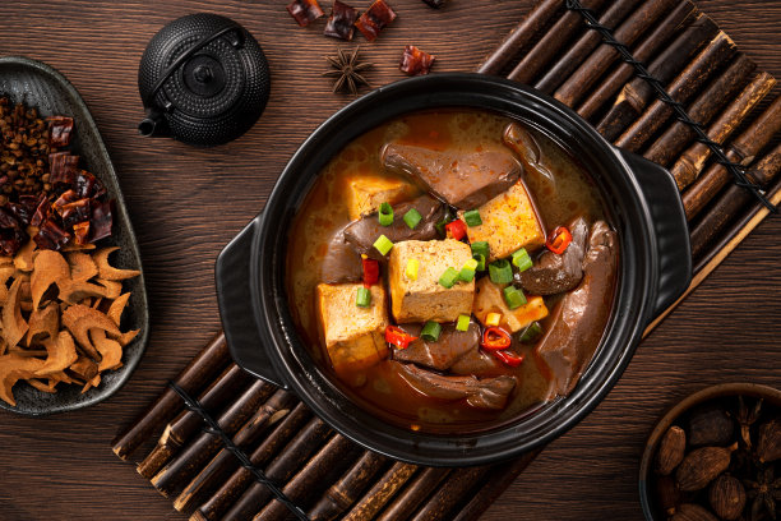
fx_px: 2451
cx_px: 390
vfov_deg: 12.1
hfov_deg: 18.1
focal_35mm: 113
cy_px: 260
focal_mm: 113
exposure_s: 1/125
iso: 100
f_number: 14
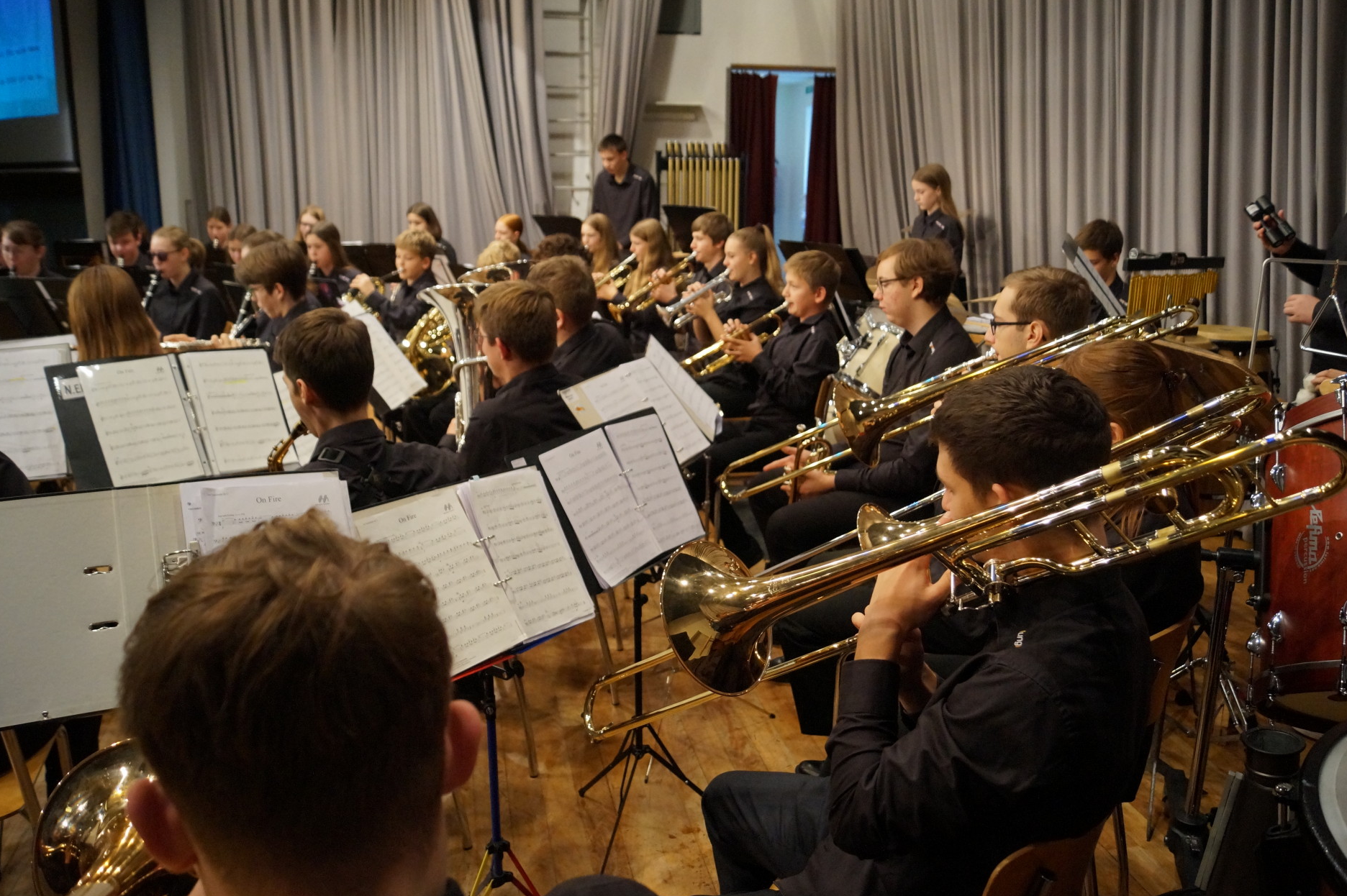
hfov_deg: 48.5
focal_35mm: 40
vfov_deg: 33.4
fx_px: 1496
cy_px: 442
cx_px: 683
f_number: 4.5
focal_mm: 26
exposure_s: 1/160
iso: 1600
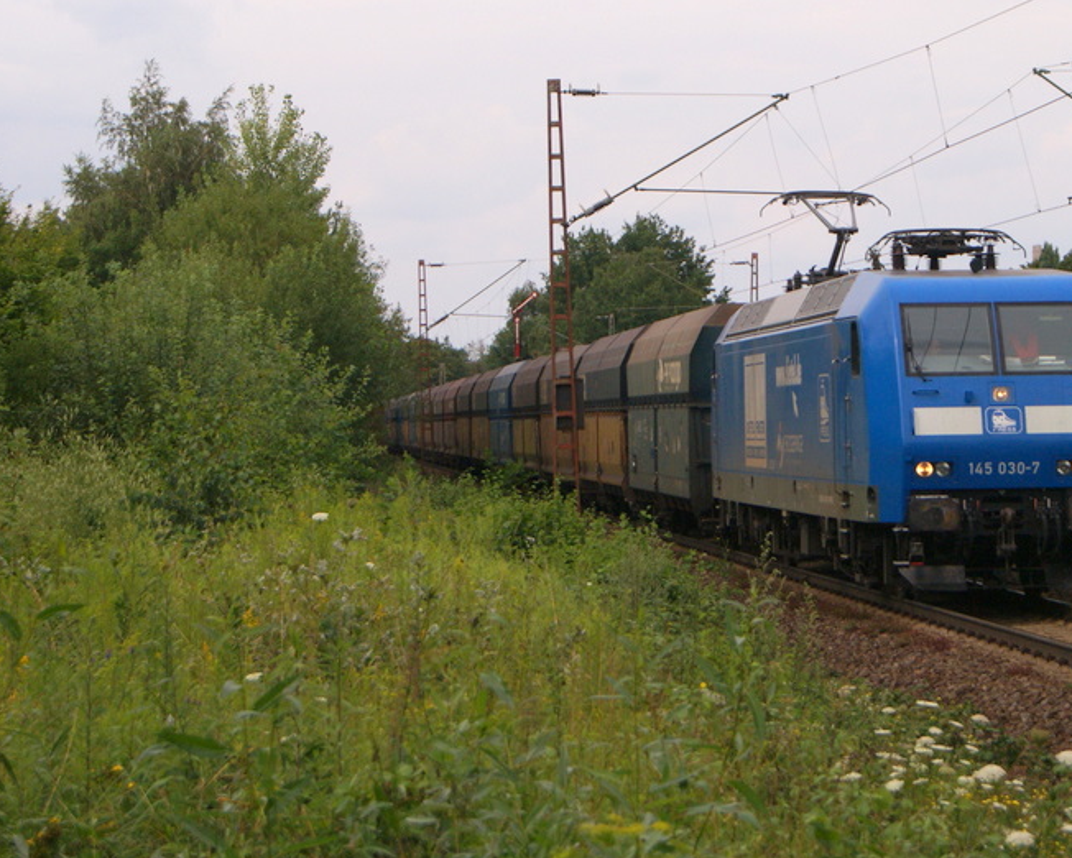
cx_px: 779
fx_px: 3864
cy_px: 325
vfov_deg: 12.7
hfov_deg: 15.7
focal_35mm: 122
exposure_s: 1/1000
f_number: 10
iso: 200
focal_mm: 55
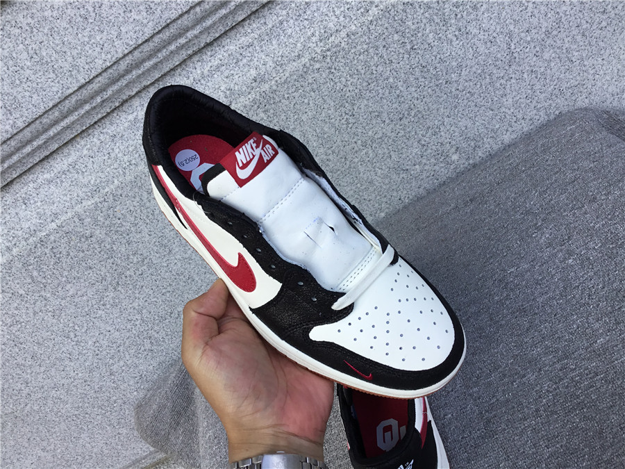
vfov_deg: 45.4
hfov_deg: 58.4
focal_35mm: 31
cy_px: 234
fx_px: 560
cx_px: 312
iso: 25
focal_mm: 3.3
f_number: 2.4
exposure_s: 1/133
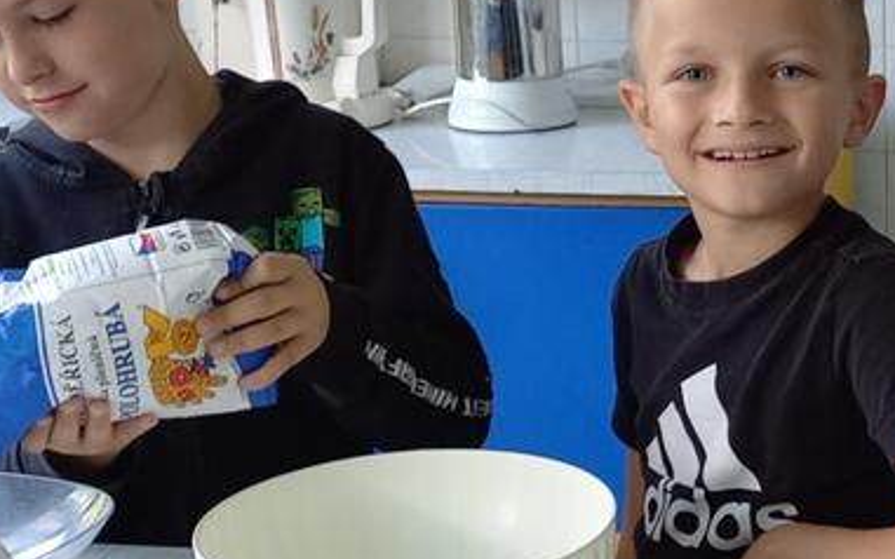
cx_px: 911
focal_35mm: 93
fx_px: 2268
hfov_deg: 21.5
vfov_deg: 14.0
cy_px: 357
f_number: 1.8
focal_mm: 4.65
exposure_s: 1/50
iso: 250
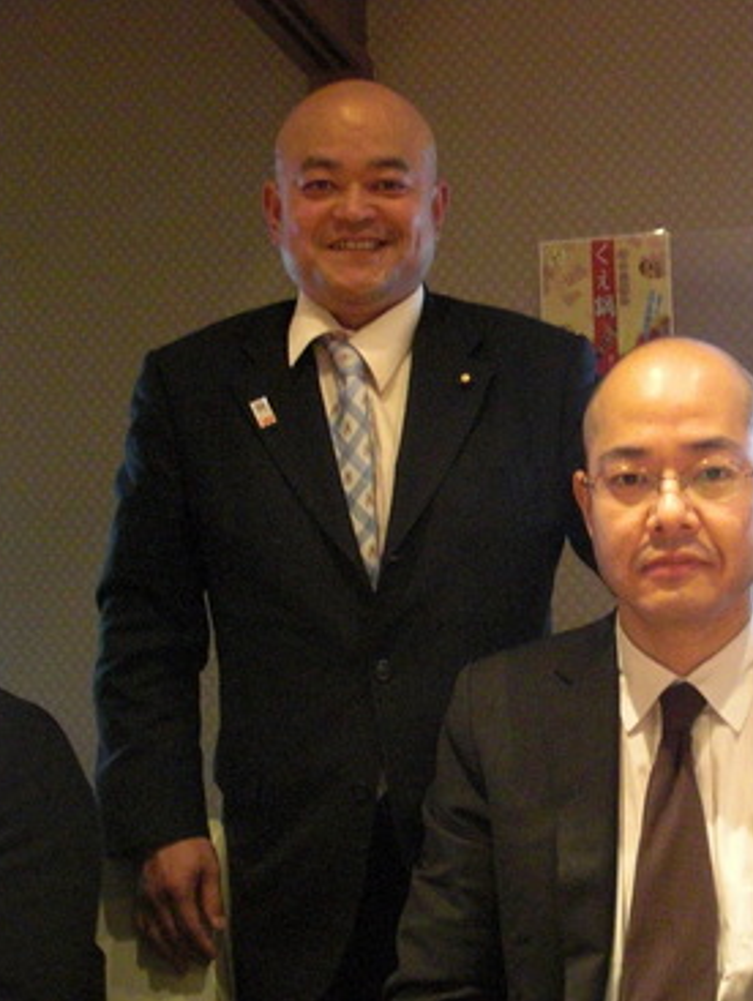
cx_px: 638
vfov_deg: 38.9
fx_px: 1419
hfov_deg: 28.8
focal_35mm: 49
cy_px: 509
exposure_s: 1/20
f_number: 2.8
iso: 800
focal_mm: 6.3
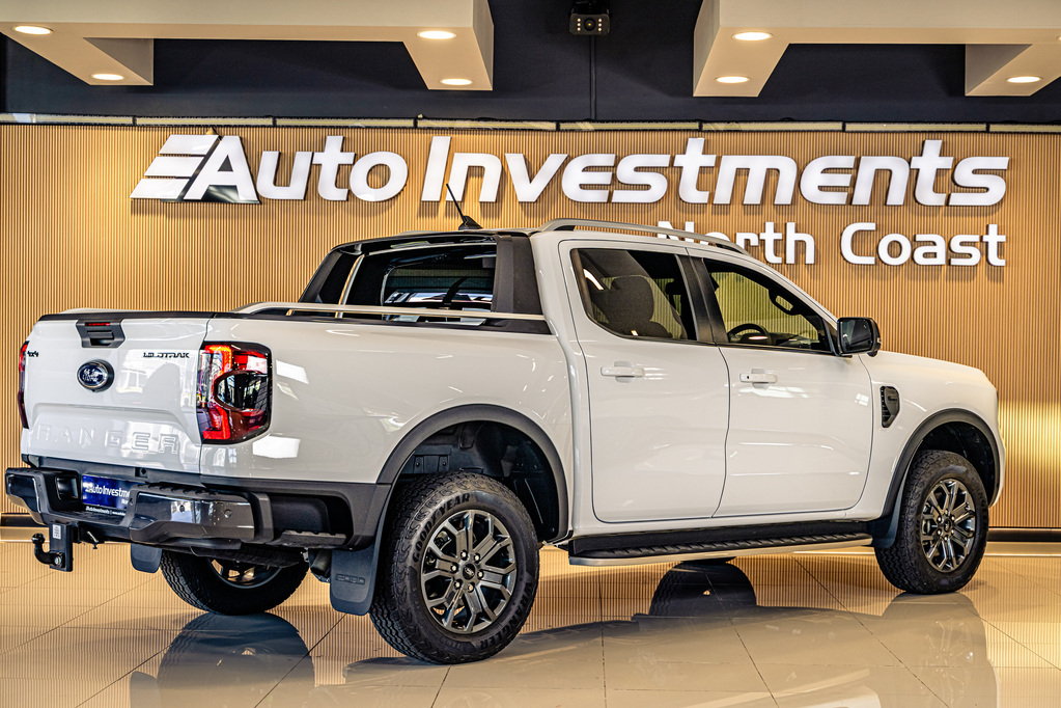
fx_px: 1591
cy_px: 354
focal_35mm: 54
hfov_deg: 36.9
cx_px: 530
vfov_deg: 25.1
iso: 400
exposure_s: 1/160
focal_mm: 54
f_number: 3.5
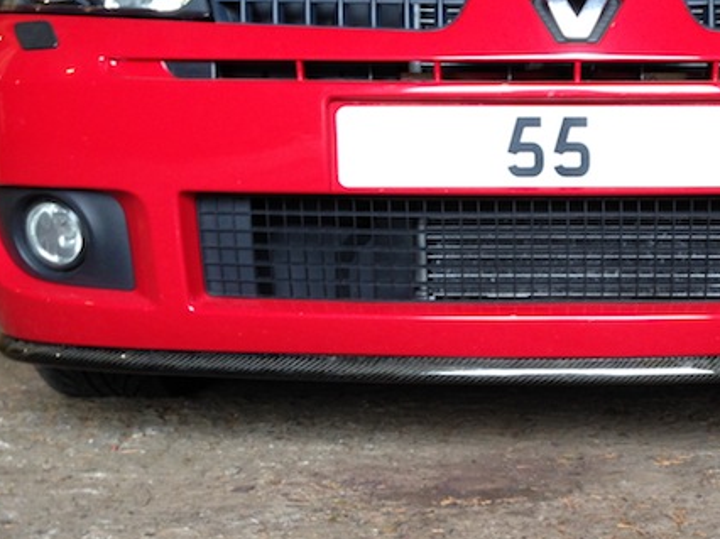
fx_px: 1289
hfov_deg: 30.7
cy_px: 367
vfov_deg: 23.5
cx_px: 544
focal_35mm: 62
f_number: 2.4
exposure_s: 1/20
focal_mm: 4.12
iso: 80
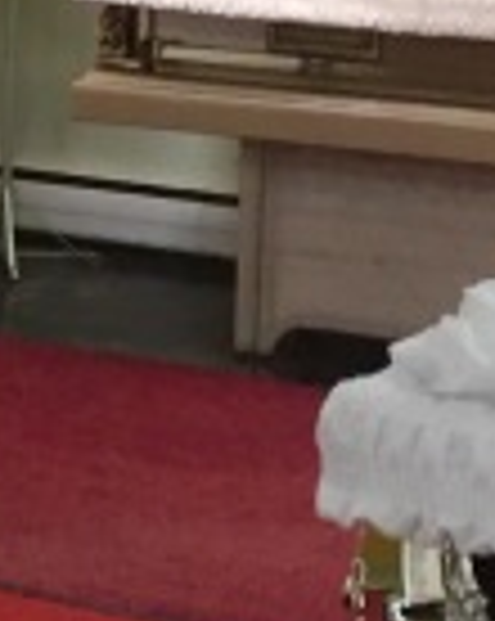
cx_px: -698
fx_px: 2900
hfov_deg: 8.8
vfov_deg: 12.0
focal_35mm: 158
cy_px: -58
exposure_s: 1/30
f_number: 2.2
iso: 80
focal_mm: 4.15
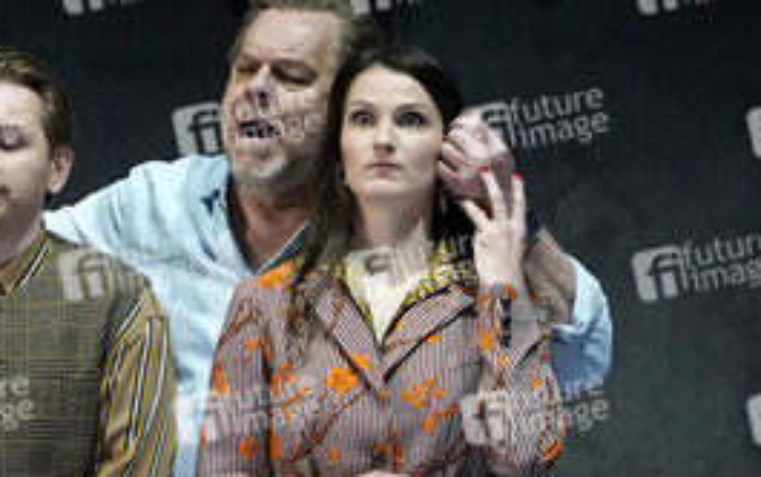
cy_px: 339
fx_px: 14050
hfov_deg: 3.1
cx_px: 171
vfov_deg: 1.9
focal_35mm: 677
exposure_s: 1/160
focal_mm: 391
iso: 3200
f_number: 6.3
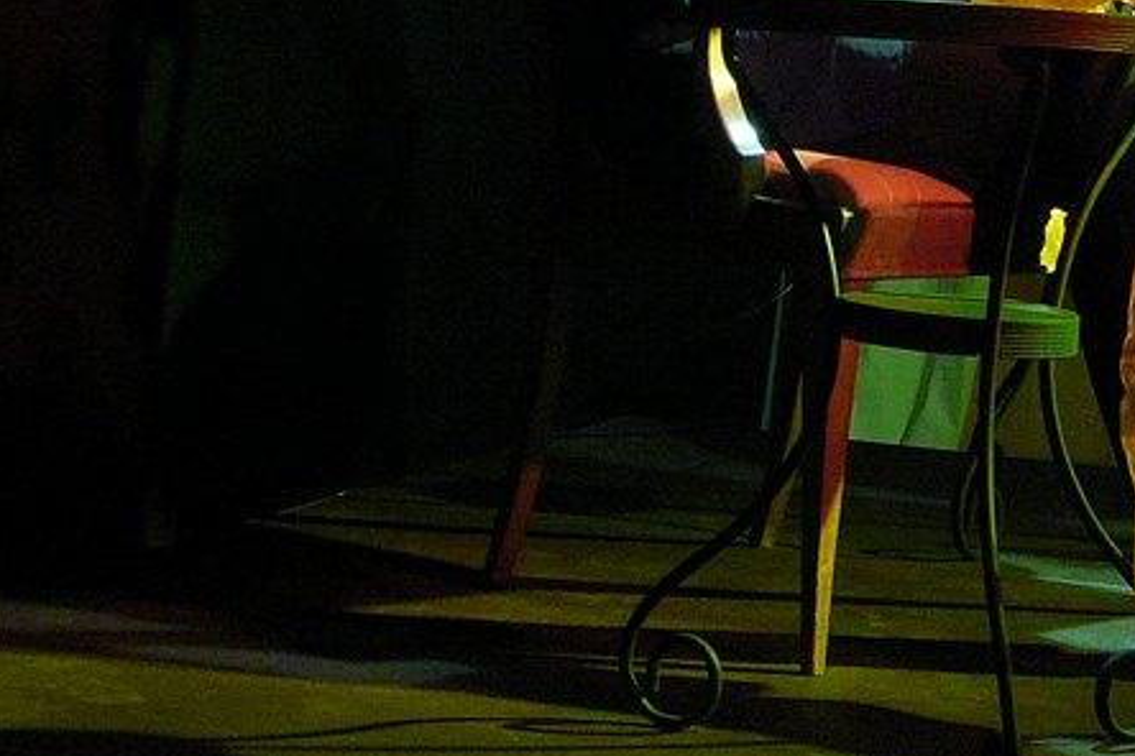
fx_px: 3468
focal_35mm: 110
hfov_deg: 18.2
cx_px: 1109
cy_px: 199
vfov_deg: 12.4
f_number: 3.3
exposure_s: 1/8
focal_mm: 7
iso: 200
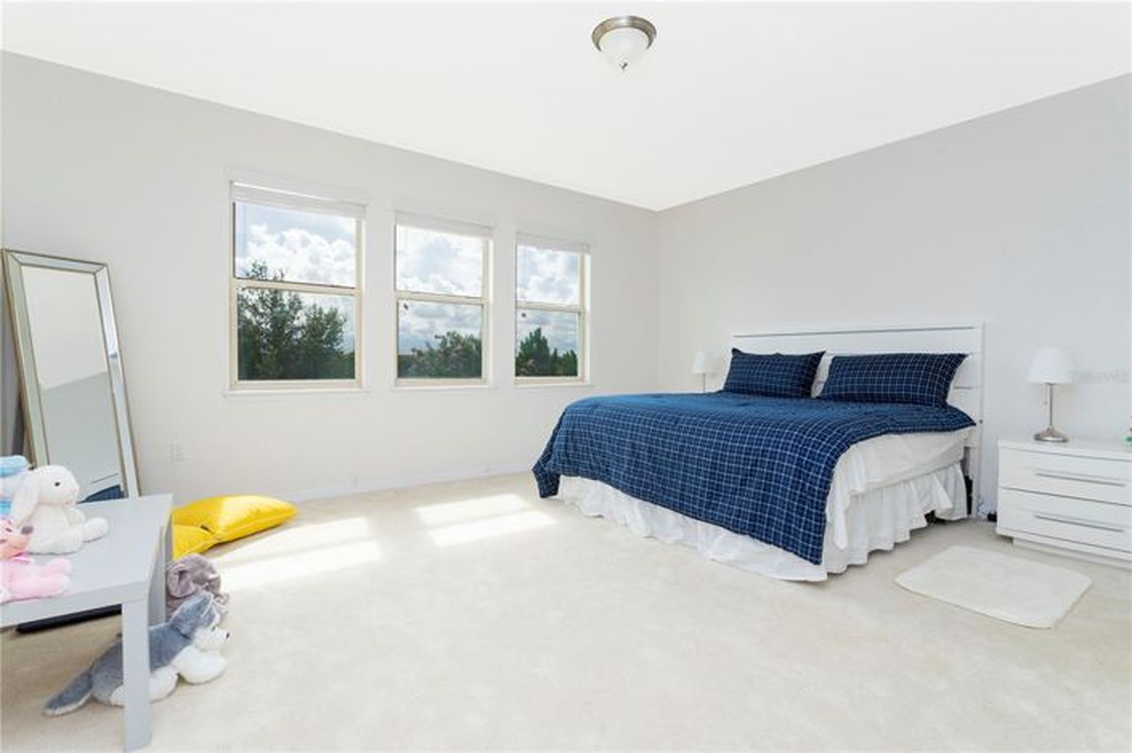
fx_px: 534
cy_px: 376
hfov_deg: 93.3
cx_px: 566
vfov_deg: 70.4
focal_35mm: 17
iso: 1000
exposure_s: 1/60
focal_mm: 17
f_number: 13
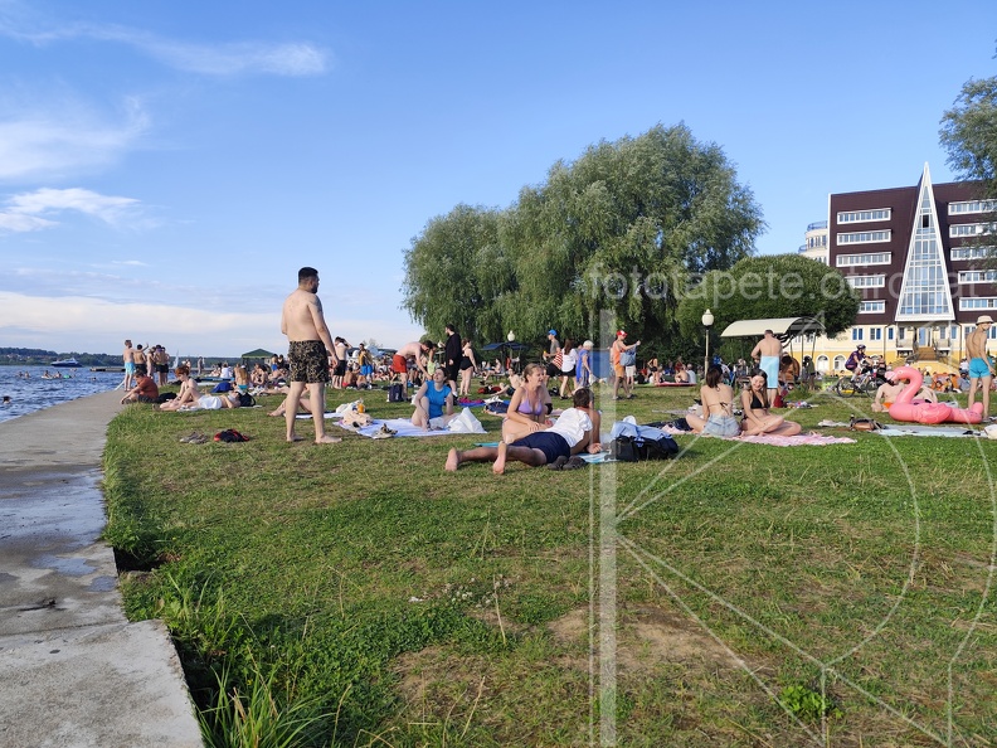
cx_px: 498
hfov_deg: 73.9
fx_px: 662
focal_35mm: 23
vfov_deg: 58.9
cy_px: 374
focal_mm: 6.19
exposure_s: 1/360
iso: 50
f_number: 1.65
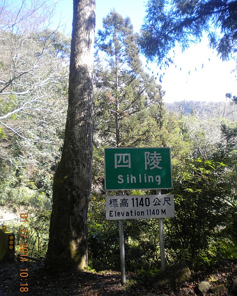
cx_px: 119
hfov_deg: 40.1
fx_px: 324
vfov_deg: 49.1
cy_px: 152
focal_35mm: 37
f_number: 3.1
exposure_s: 1/162
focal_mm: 6.3
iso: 80
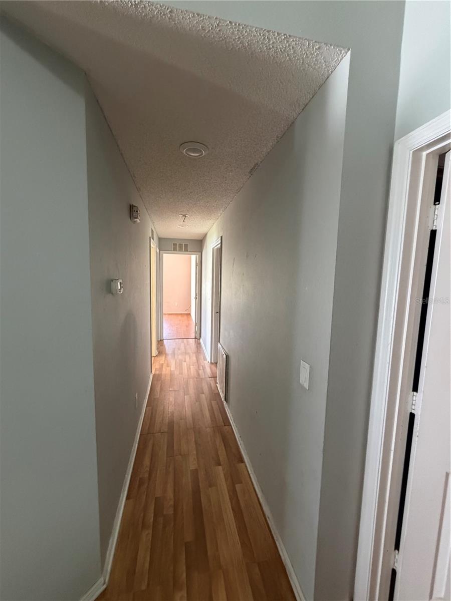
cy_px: 300
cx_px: 226
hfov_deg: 85.7
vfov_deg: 102.1
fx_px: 243
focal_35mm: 14
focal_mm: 2.22
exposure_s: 1/60
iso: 640
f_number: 2.2
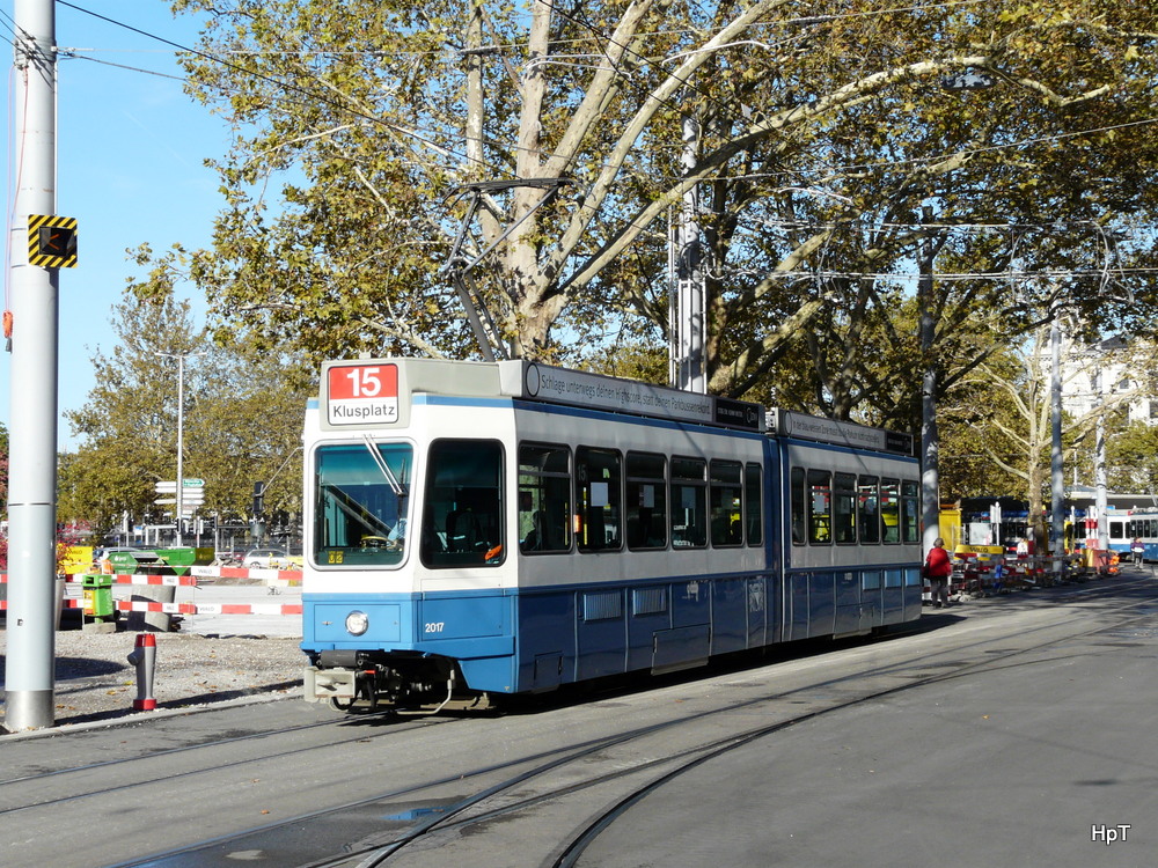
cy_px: 434
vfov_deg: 23.7
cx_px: 579
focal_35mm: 62
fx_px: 2074
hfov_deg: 31.2
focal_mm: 10.2
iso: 100
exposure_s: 1/400
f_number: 5.6
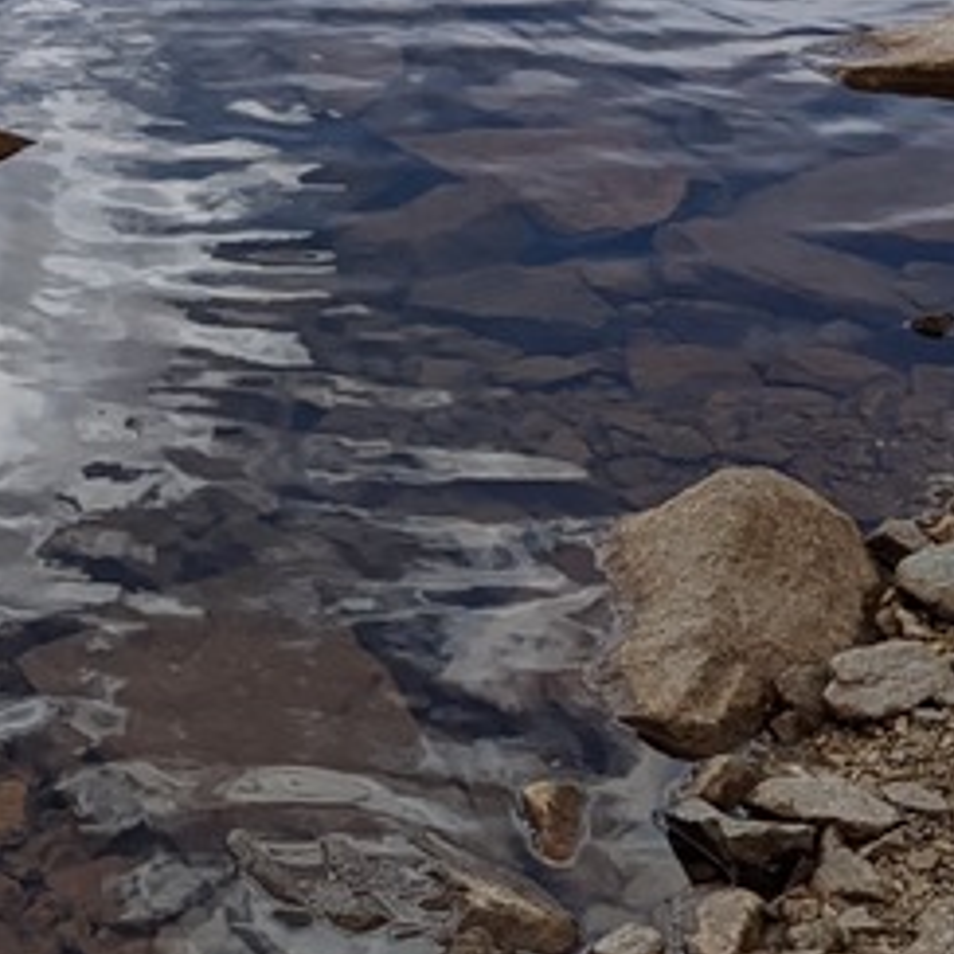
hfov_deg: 16.9
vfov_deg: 16.1
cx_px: -39
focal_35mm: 100
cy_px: -422
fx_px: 3118
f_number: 1.8
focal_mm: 4.44
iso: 58
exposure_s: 1/7812
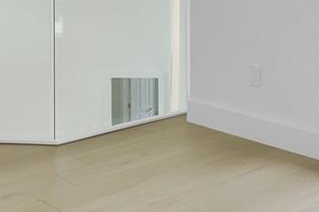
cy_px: -50
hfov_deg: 29.2
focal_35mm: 69
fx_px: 611
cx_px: 128
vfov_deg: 18.5
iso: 400
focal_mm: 14
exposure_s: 1/30
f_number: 8
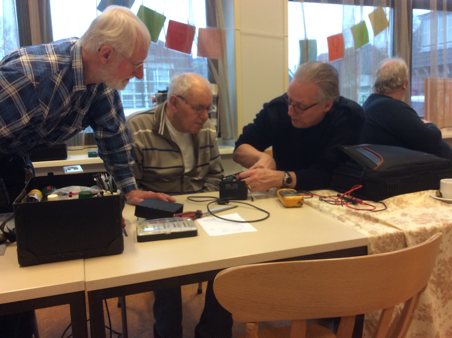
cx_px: 226
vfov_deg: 44.1
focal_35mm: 32
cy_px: 169
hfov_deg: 56.9
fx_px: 417
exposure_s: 1/24
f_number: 2.4
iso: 100
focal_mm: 3.3
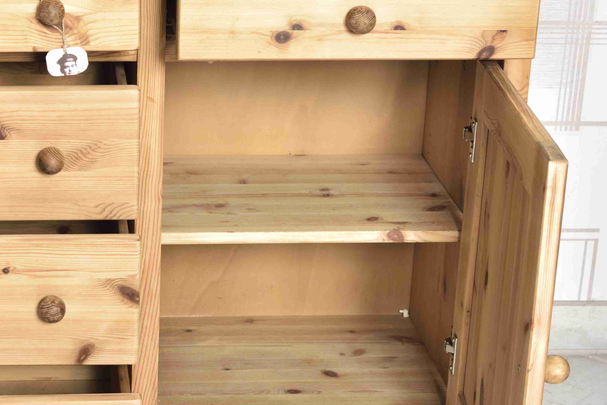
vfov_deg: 13.4
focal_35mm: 102
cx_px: 72
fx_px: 1720
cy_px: 243
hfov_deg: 19.7
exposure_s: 1/125
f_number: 7.1
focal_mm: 45
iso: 400
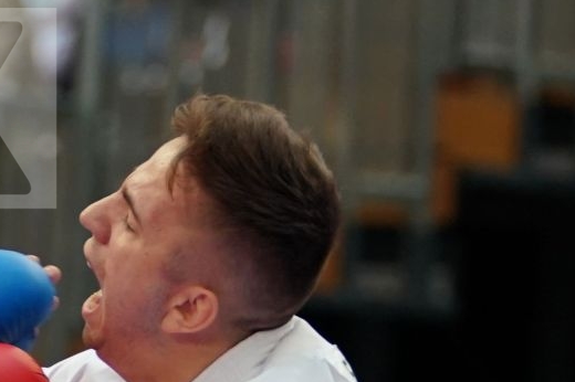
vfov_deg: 1.9
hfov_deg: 2.8
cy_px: 499
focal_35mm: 738
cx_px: -46
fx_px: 11780
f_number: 2.8
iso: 1250
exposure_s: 1/1000
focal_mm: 142
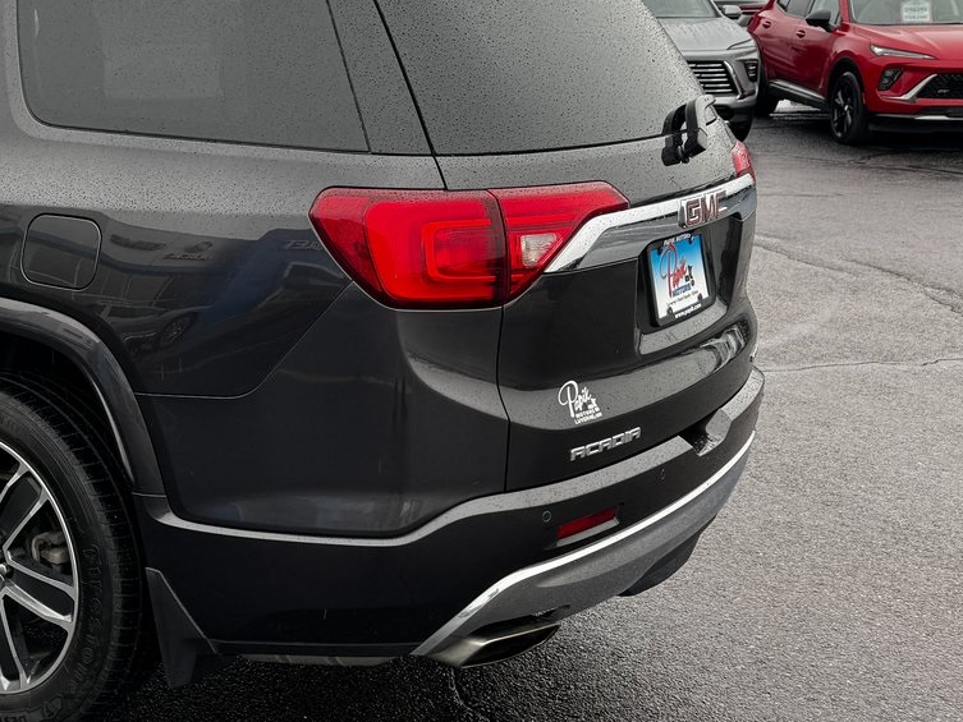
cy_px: 271
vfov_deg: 28.5
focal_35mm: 51
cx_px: 31
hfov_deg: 34.5
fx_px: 1419
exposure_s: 1/150
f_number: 1.78
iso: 64
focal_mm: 6.76
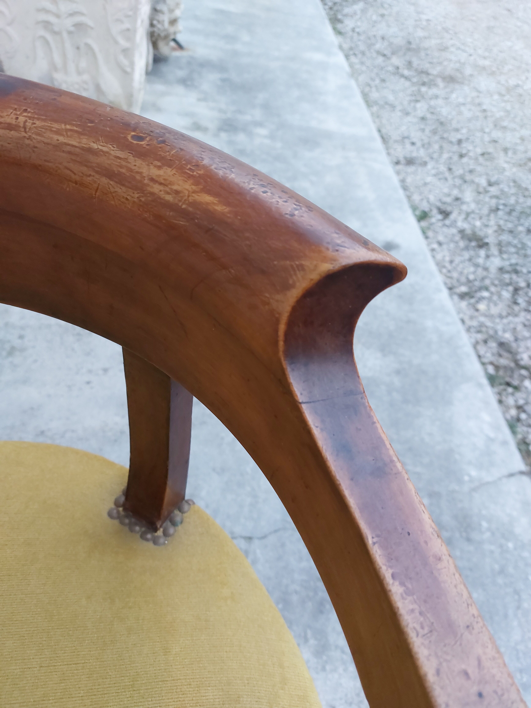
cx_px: 266
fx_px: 491
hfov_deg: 56.8
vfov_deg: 71.6
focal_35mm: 24
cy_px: 354
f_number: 1.8
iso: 250
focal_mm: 5.23
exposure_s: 1/100
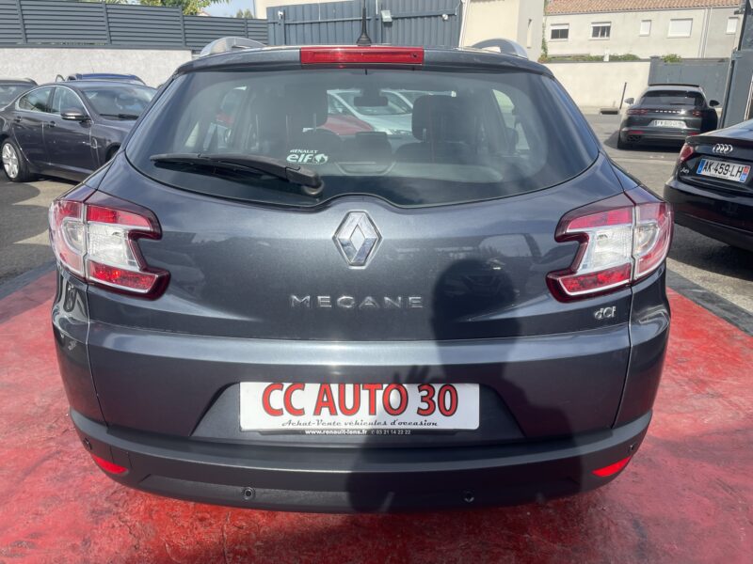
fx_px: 566
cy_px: 282
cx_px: 376
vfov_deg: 53.1
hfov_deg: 67.3
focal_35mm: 26
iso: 32
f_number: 1.6
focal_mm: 4.2
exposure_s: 1/1383
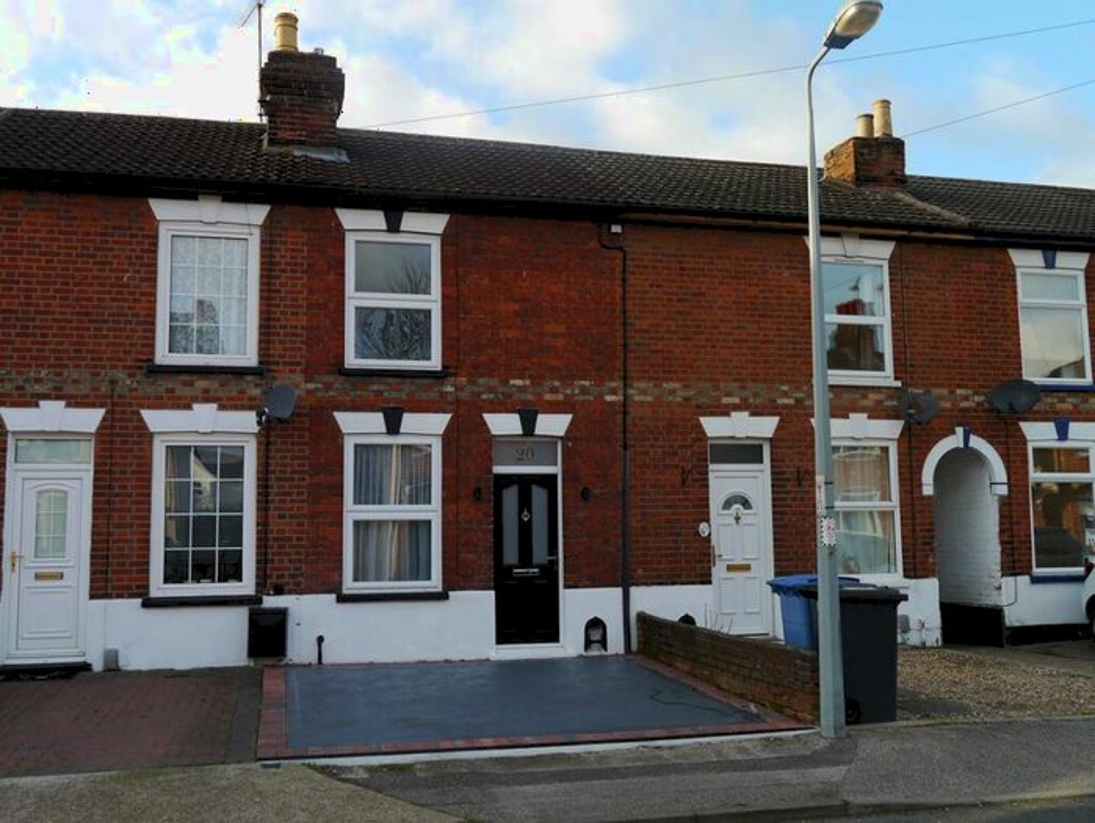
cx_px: 548
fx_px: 1076
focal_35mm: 34
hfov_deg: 53.9
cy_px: 412
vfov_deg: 41.8
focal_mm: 17
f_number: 5.6
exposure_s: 1/200
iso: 160
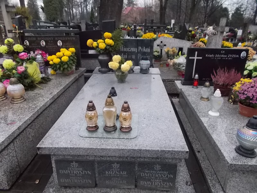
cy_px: 96
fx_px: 193
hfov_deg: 67.3
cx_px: 128
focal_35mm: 26
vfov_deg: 53.1
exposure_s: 1/400
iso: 400
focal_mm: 4.6
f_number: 3.2
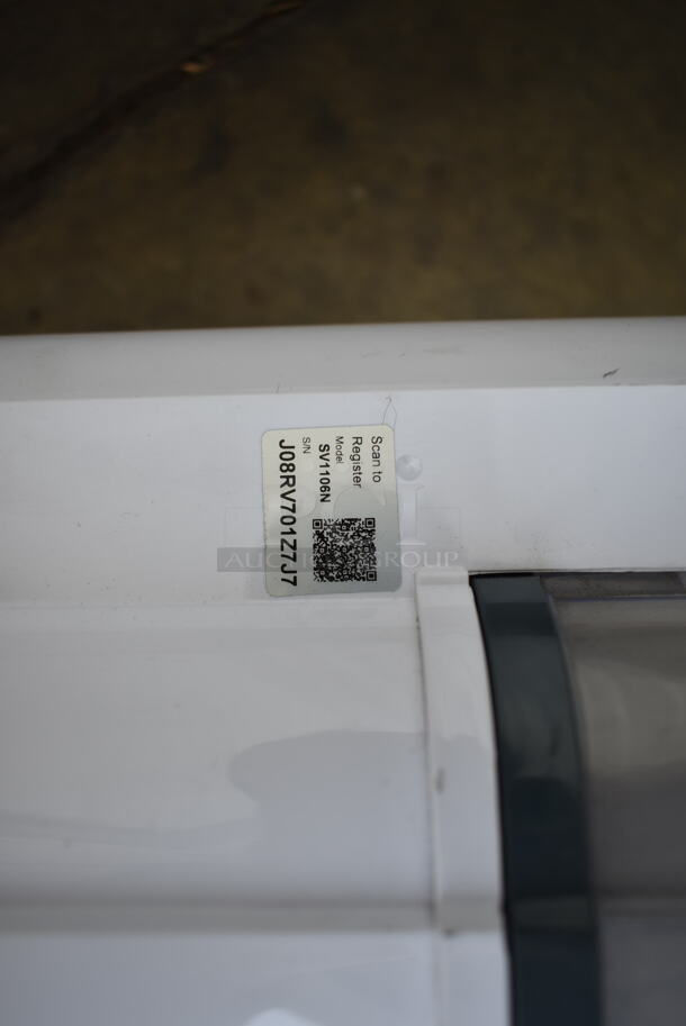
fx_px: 771
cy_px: 513
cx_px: 343
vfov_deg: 67.3
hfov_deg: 48.0
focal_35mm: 27
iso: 100
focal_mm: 18
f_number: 4
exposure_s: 1/60
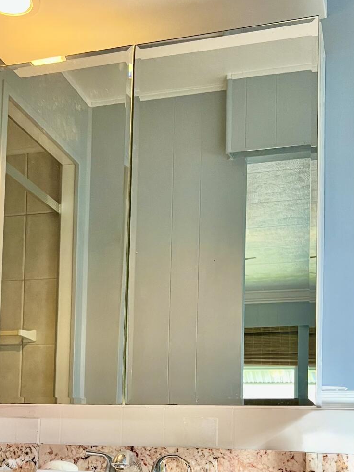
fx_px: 723
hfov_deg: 27.4
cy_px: 384
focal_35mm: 53
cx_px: 129
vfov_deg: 34.9
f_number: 1.5
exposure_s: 1/60
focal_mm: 5.7
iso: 80
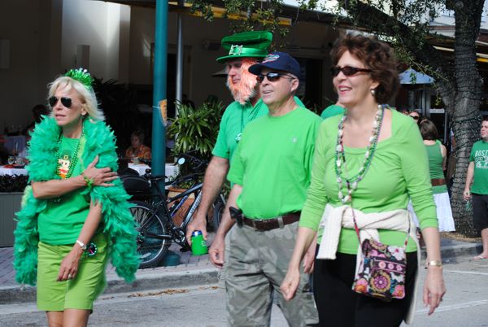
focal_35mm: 82
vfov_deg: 16.6
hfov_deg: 24.6
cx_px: 244
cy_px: 164
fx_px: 1120
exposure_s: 1/125
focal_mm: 55
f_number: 5.6
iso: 100
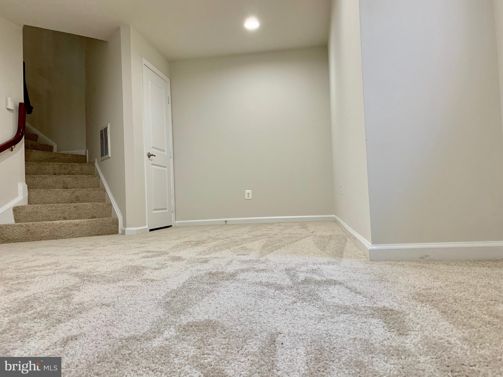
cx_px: 252
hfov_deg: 67.3
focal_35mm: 26
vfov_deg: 53.1
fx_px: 378
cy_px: 188
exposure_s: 1/60
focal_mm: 4.25
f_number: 1.8
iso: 125
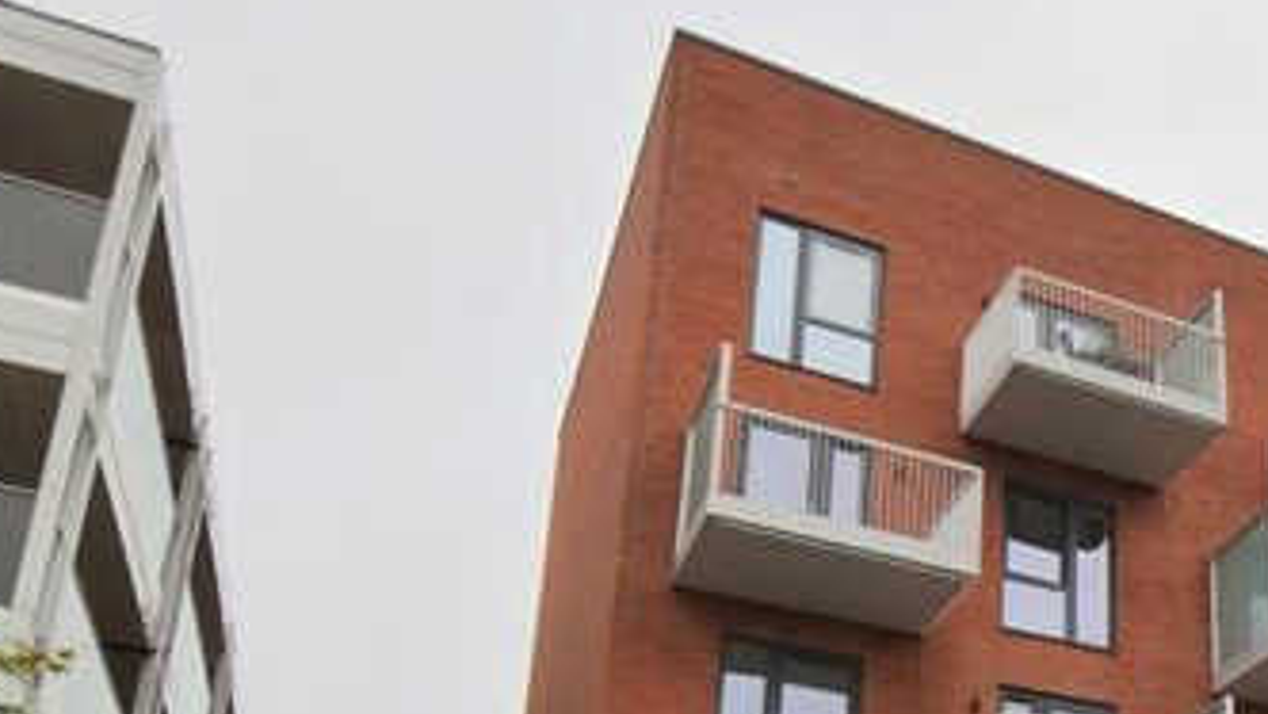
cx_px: 1157
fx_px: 1450
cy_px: 842
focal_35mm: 43
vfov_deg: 25.1
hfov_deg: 43.0
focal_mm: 13
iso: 100
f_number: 6.3
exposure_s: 1/160
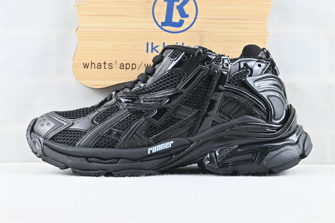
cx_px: 168
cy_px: 112
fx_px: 405
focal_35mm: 44
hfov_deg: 45.0
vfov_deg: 30.8
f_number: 4.8
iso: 320
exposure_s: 1/60
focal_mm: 29
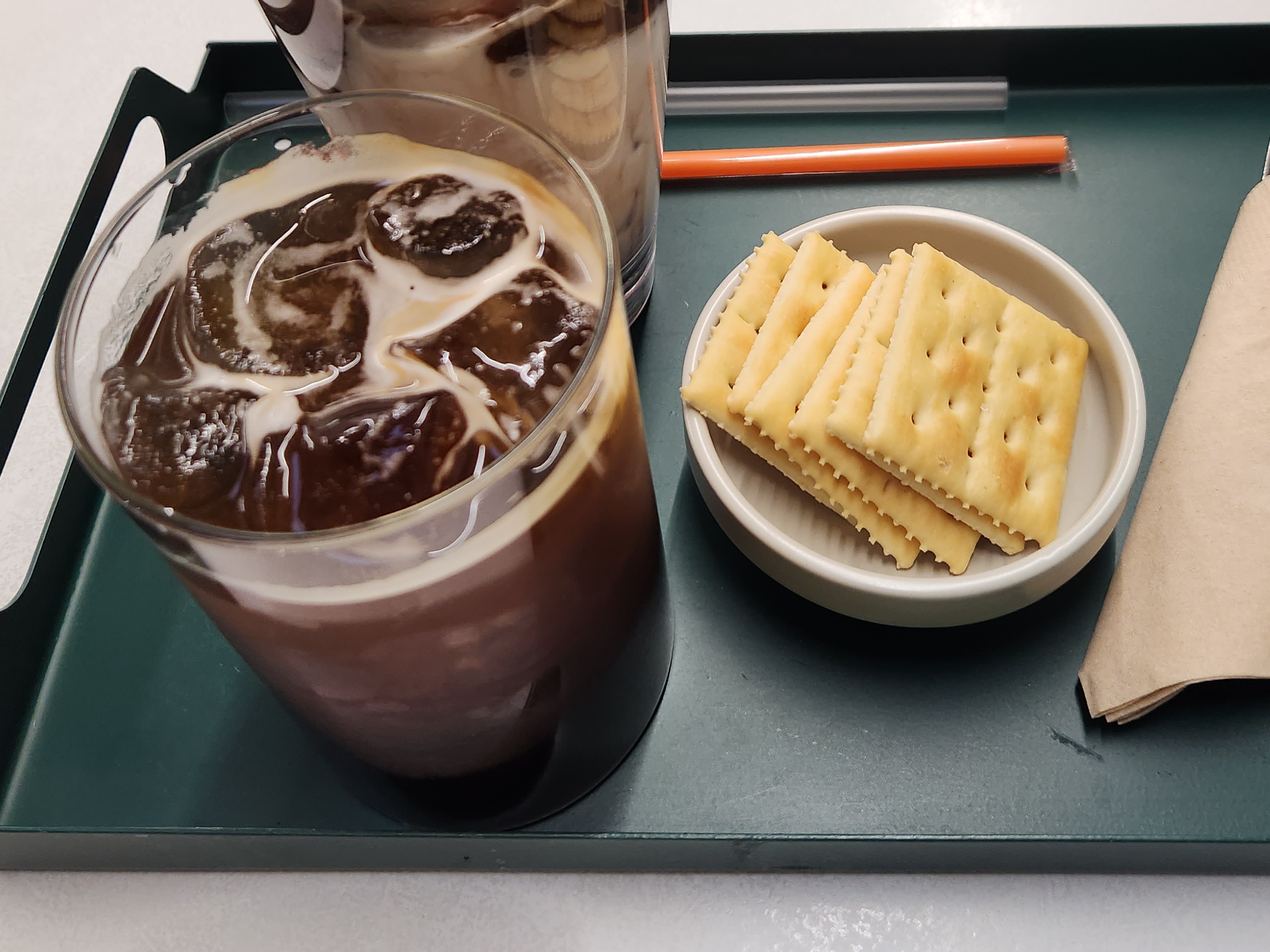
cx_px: 737
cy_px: 209
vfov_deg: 38.4
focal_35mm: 36
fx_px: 1321
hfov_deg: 51.1
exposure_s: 1/120
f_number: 1.8
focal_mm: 5.4
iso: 250
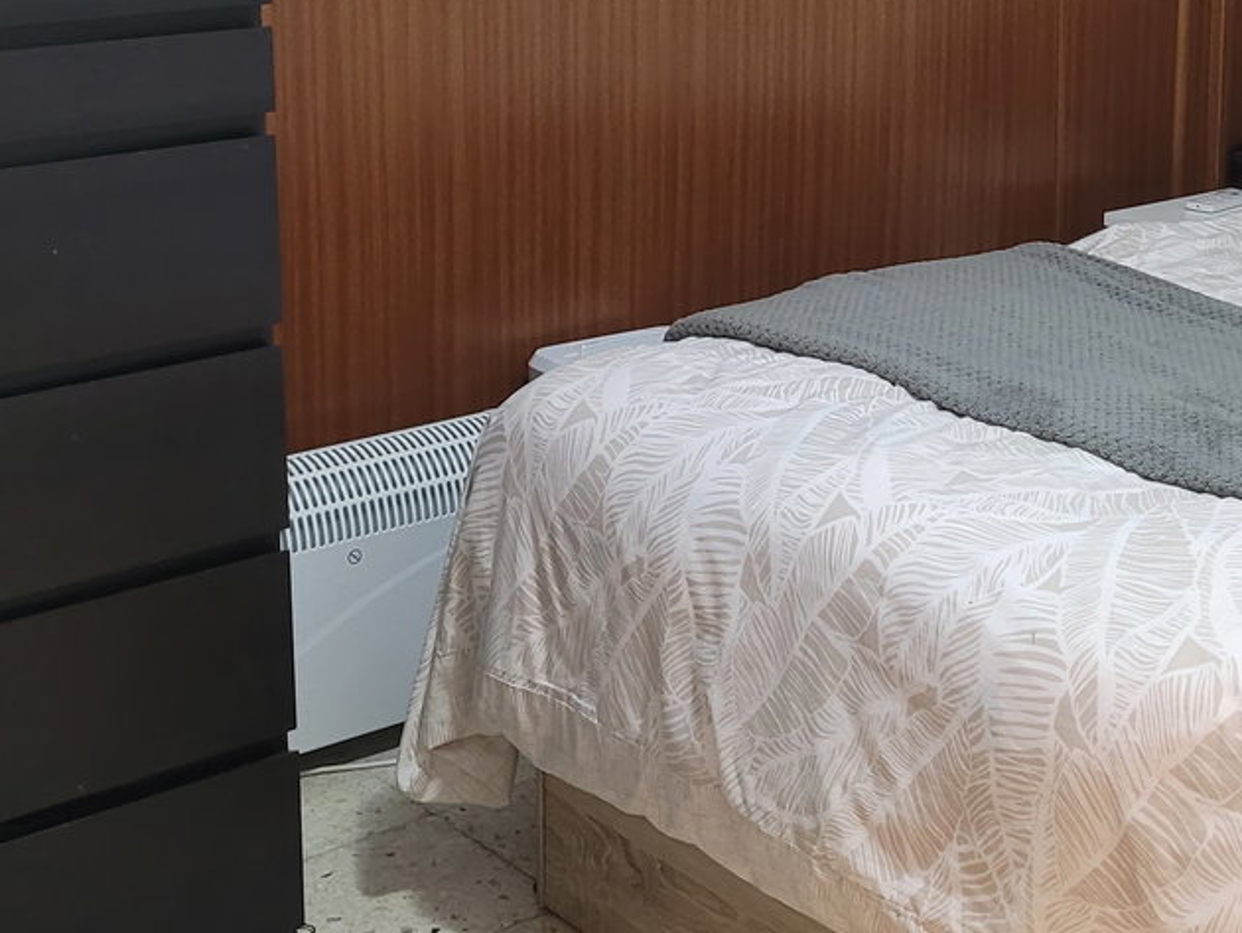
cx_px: 816
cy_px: 112
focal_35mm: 66
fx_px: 2369
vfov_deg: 21.8
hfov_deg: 29.2
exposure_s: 1/50
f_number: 1.8
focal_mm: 5.4
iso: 800
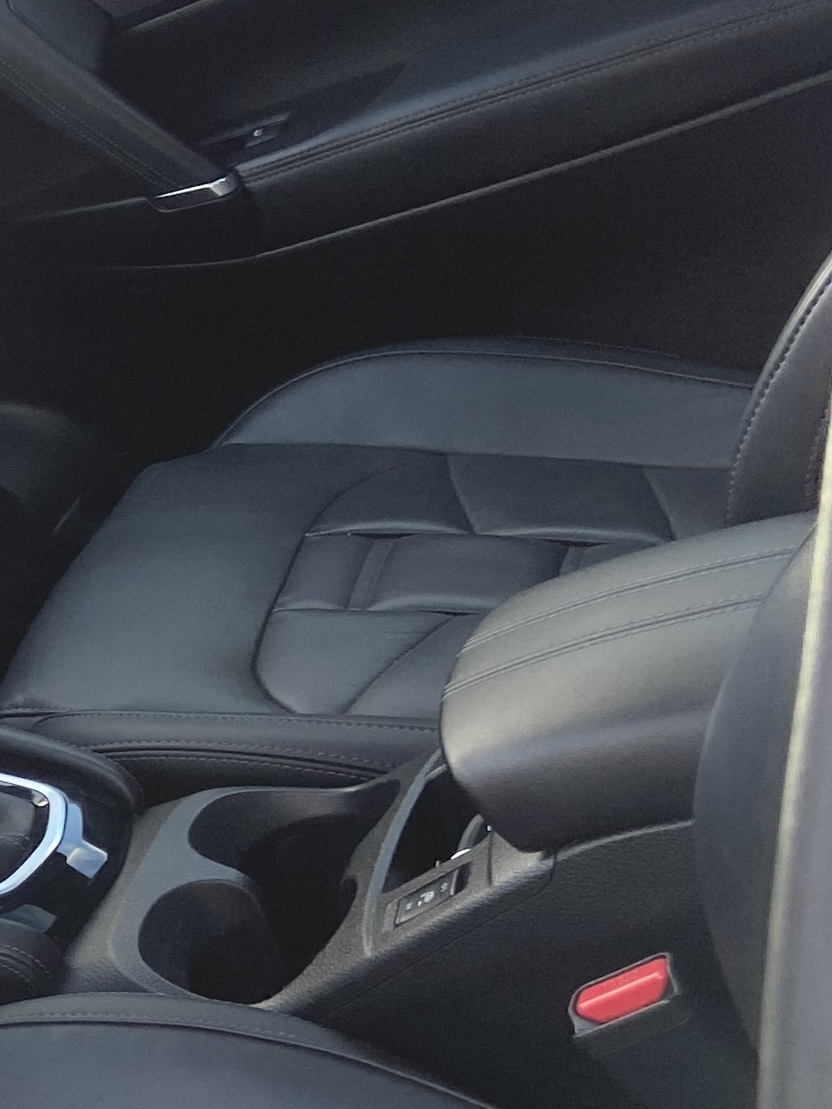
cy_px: 796
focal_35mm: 83
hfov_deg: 16.0
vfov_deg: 23.4
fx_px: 2660
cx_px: -479
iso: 40
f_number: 1.8
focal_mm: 4.25
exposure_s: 1/122
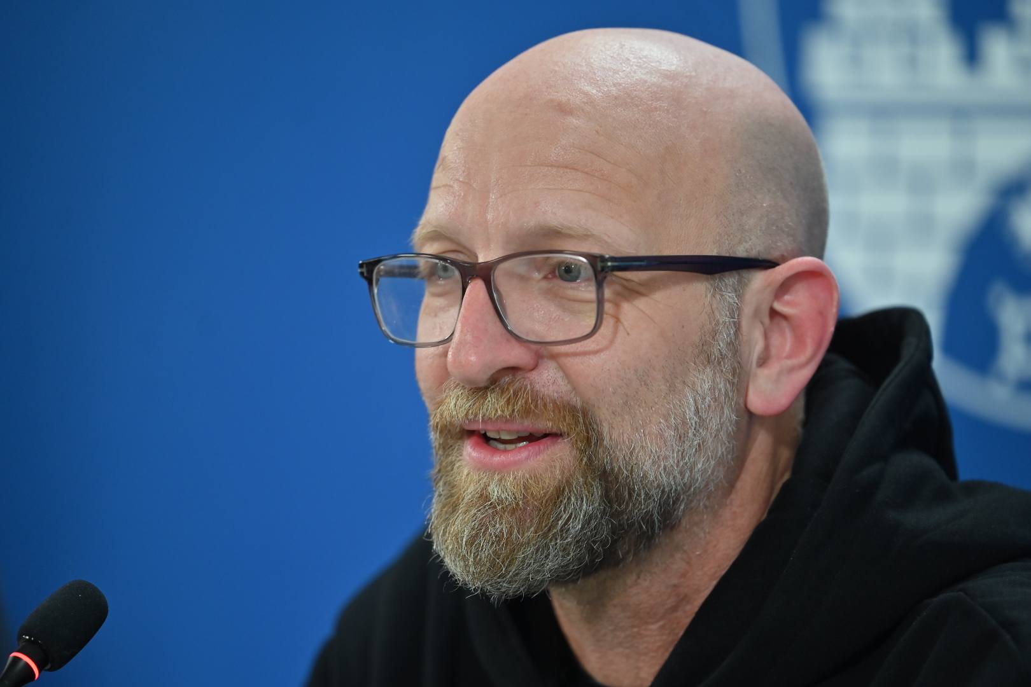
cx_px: 516
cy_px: 344
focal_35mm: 180
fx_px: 5155
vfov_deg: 7.6
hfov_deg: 11.4
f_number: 2.8
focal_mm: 180
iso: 1000
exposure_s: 1/160
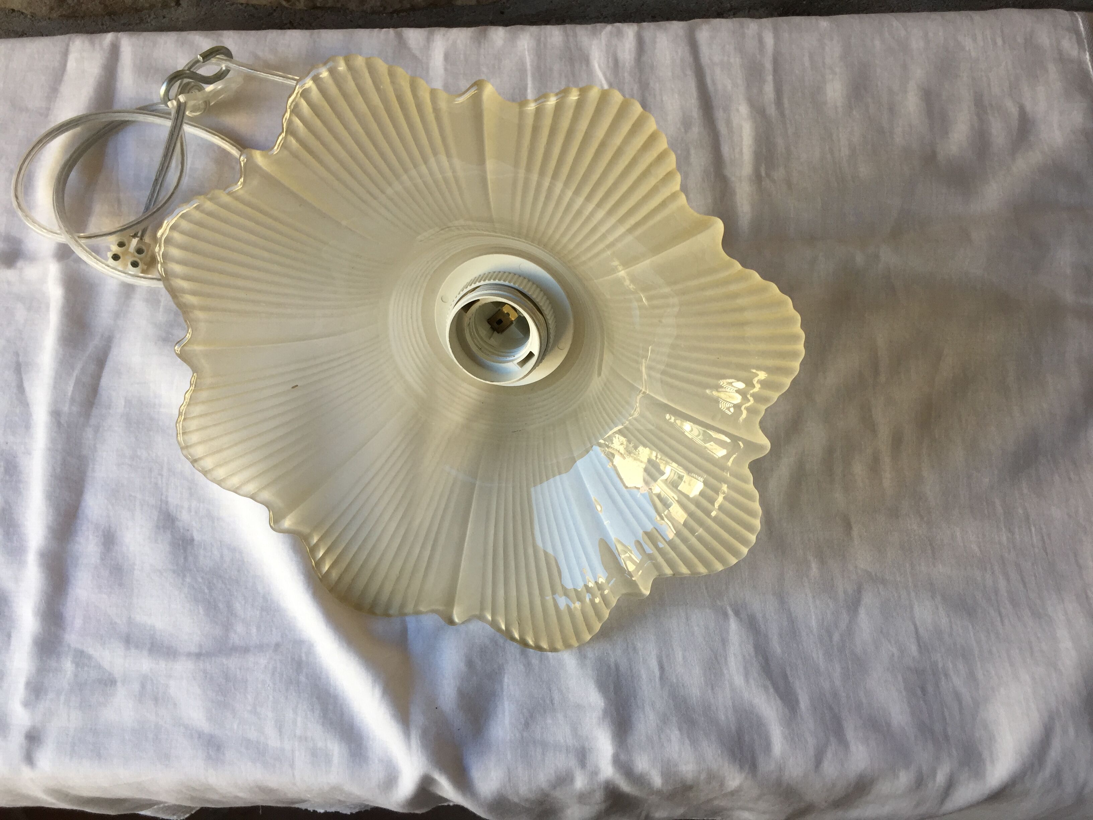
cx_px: 546
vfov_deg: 48.2
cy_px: 410
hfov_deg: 61.7
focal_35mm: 29
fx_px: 916
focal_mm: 4.15
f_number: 2.2
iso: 40
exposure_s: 1/100
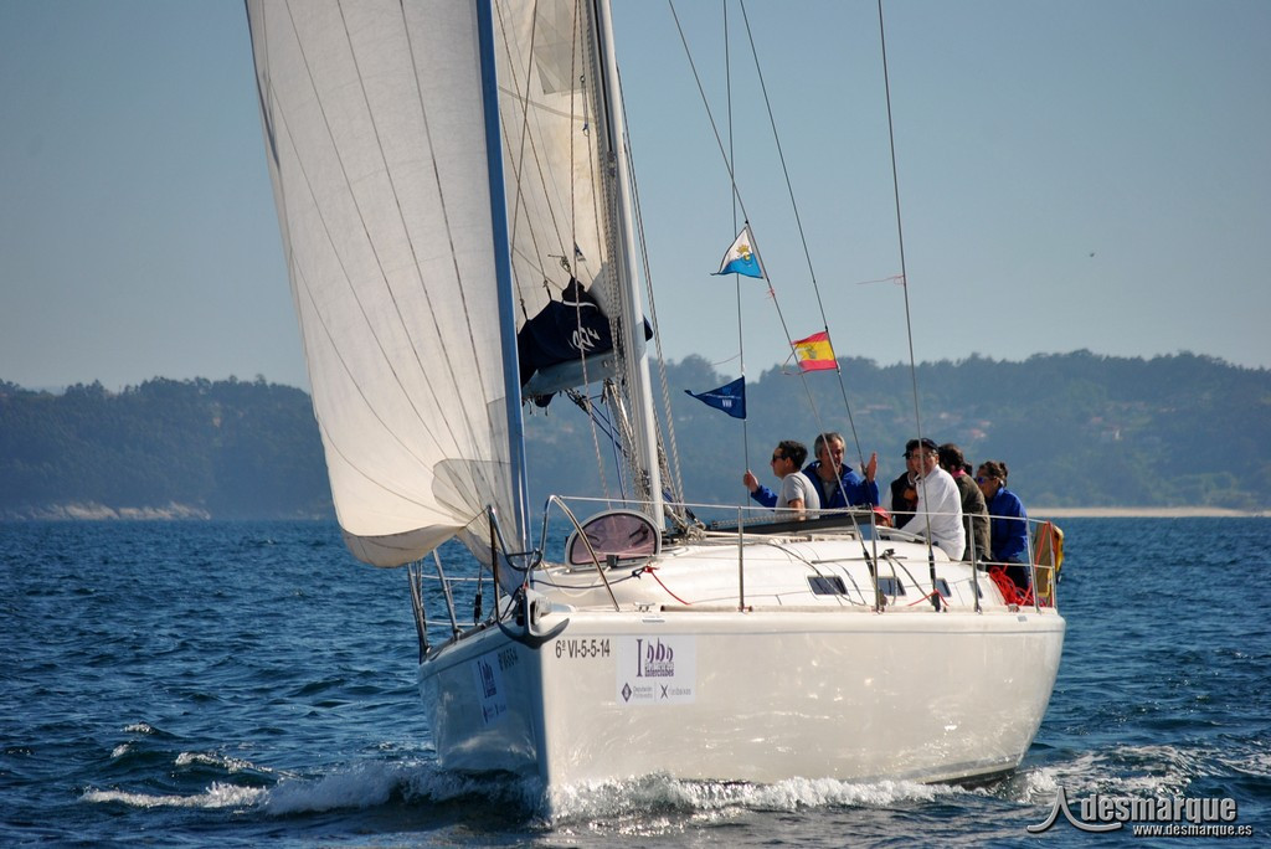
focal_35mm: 218
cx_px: 636
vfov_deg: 6.3
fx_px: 7683
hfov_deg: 9.5
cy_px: 424
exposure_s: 1/2000
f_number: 5.3
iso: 200
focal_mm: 145
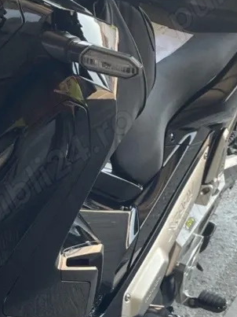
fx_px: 785
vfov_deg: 22.7
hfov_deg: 17.1
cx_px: 100
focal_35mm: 86
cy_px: 205
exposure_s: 1/146
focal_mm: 4.2
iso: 32
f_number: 1.6
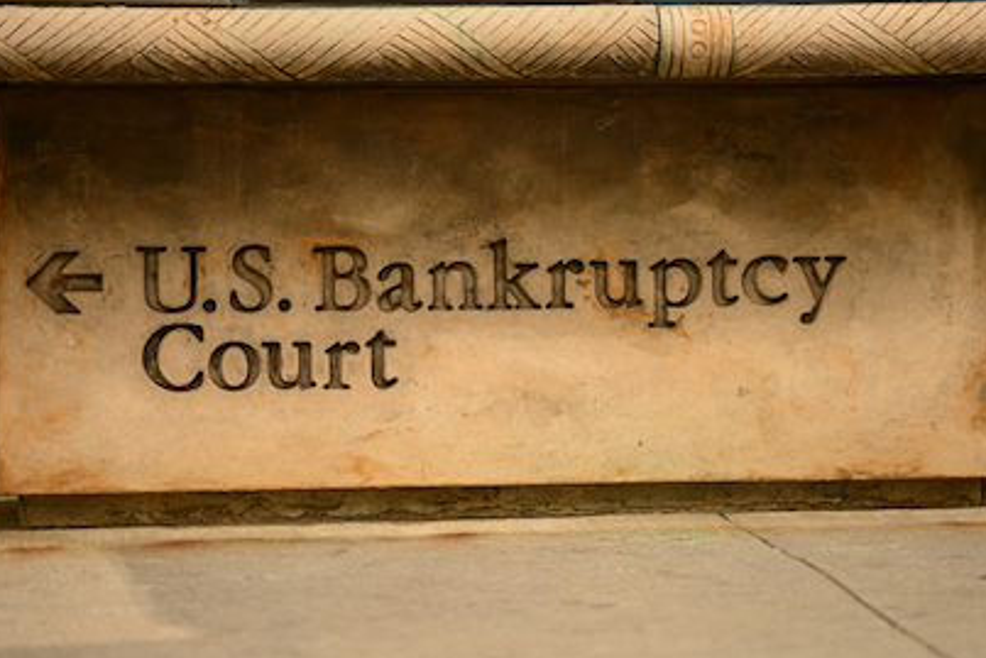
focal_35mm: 201
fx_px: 5507
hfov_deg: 10.2
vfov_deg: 6.8
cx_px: 538
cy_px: 350
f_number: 2.8
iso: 160
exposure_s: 1/200
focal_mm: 180
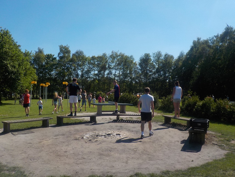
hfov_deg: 60.0
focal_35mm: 30
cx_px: 118
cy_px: 88
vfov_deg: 46.8
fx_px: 204
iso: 125
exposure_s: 1/1600
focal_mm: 4.1
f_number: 3.3
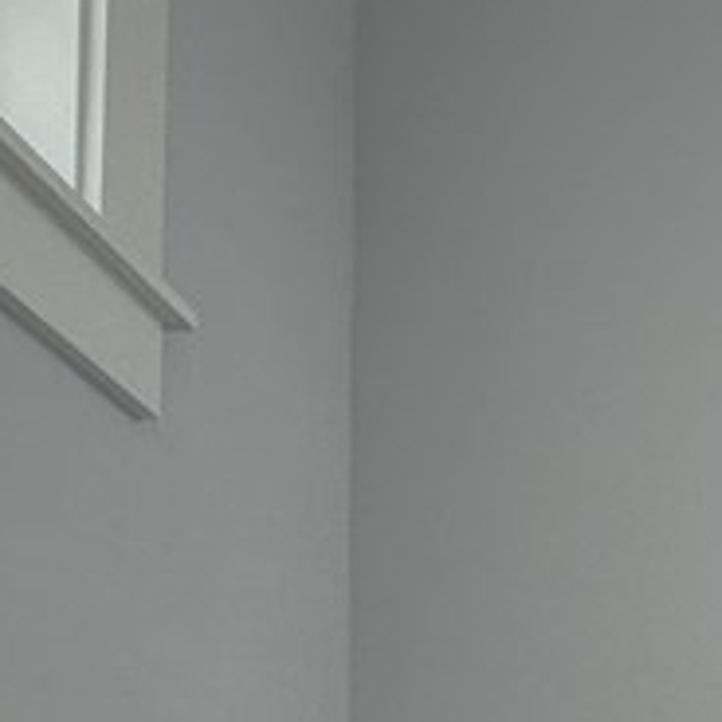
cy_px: 1138
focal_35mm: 69
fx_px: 1628
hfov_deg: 19.9
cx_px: 1209
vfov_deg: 20.6
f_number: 2.2
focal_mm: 2.22
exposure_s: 1/120
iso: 64
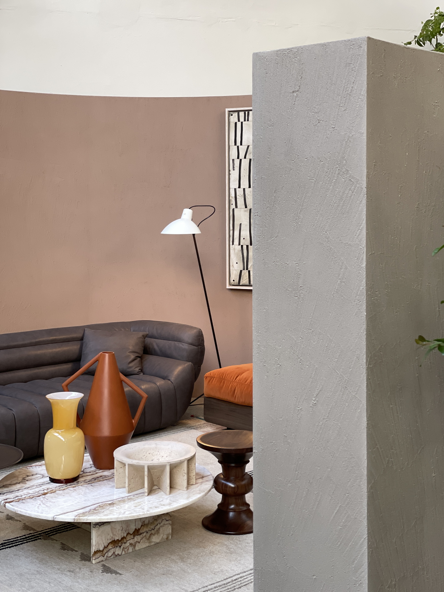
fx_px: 889
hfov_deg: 28.0
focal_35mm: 52
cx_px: 222
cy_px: 296
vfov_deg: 36.8
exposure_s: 1/100
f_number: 2
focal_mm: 6
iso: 125
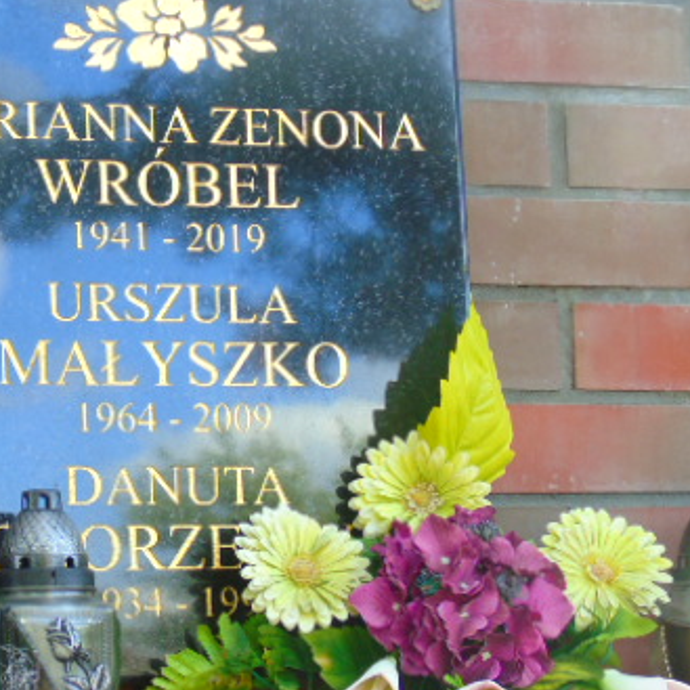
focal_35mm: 122
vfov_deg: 14.3
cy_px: 396
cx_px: 86
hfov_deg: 14.2
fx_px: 2751
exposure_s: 1/40
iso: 80
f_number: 4.7
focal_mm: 13
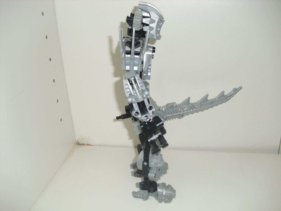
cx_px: 140
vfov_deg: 39.7
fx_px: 292
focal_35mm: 36
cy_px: 106
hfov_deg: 51.4
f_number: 3.1
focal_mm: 6.3
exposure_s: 1/60
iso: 64
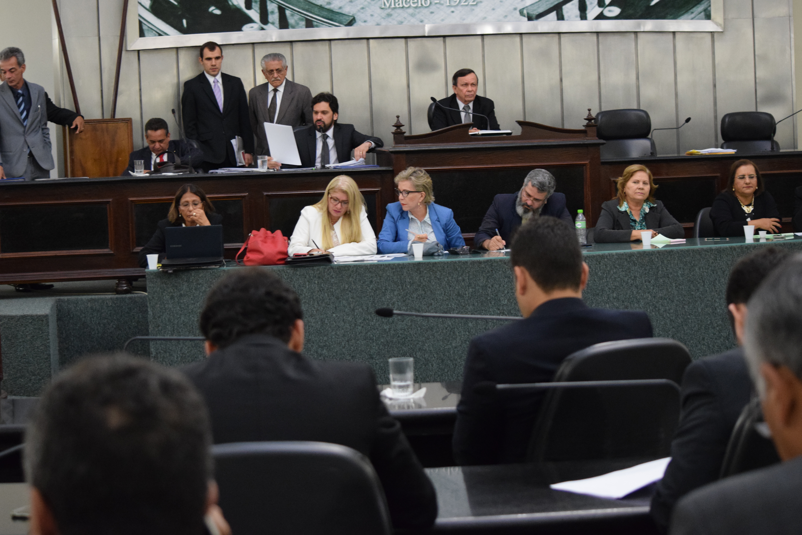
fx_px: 1838
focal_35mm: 82
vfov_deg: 16.6
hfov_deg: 24.6
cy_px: 268
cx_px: 401
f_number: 4.5
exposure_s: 1/60
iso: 2800
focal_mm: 55
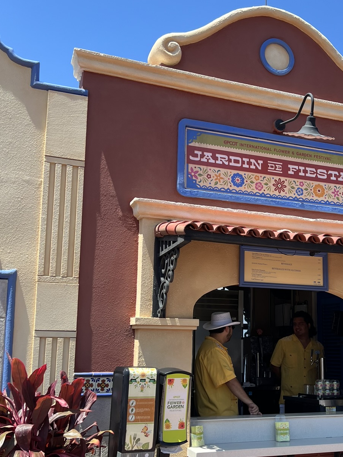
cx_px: 237
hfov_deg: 32.5
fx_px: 581
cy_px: 272
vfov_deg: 42.7
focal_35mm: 44
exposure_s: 1/2008
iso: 50
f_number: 1.5
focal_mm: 5.7
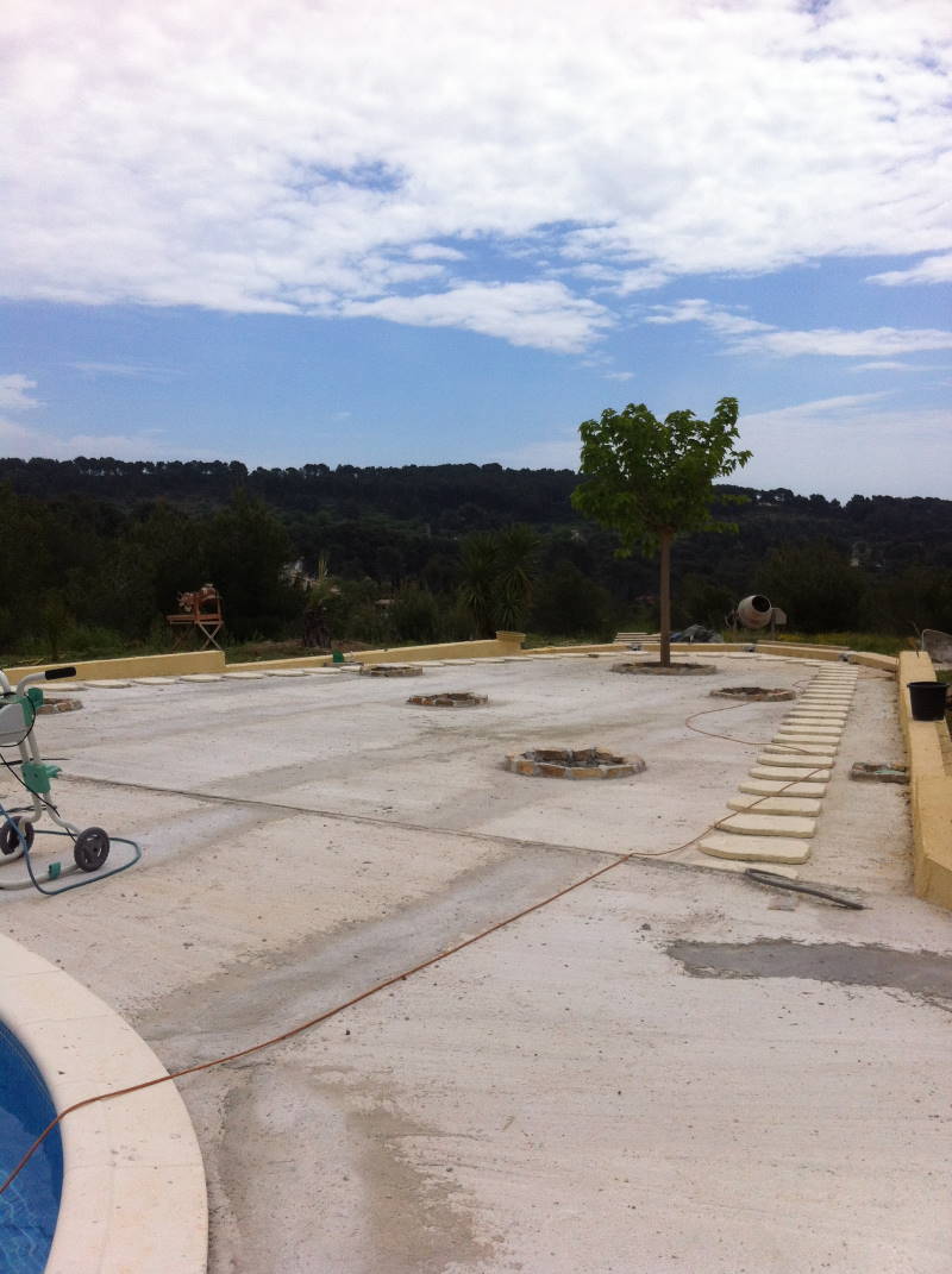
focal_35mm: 35
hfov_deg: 40.6
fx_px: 1287
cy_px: 637
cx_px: 476
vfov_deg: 52.7
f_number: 2.8
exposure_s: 1/3352
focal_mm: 3.85
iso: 80
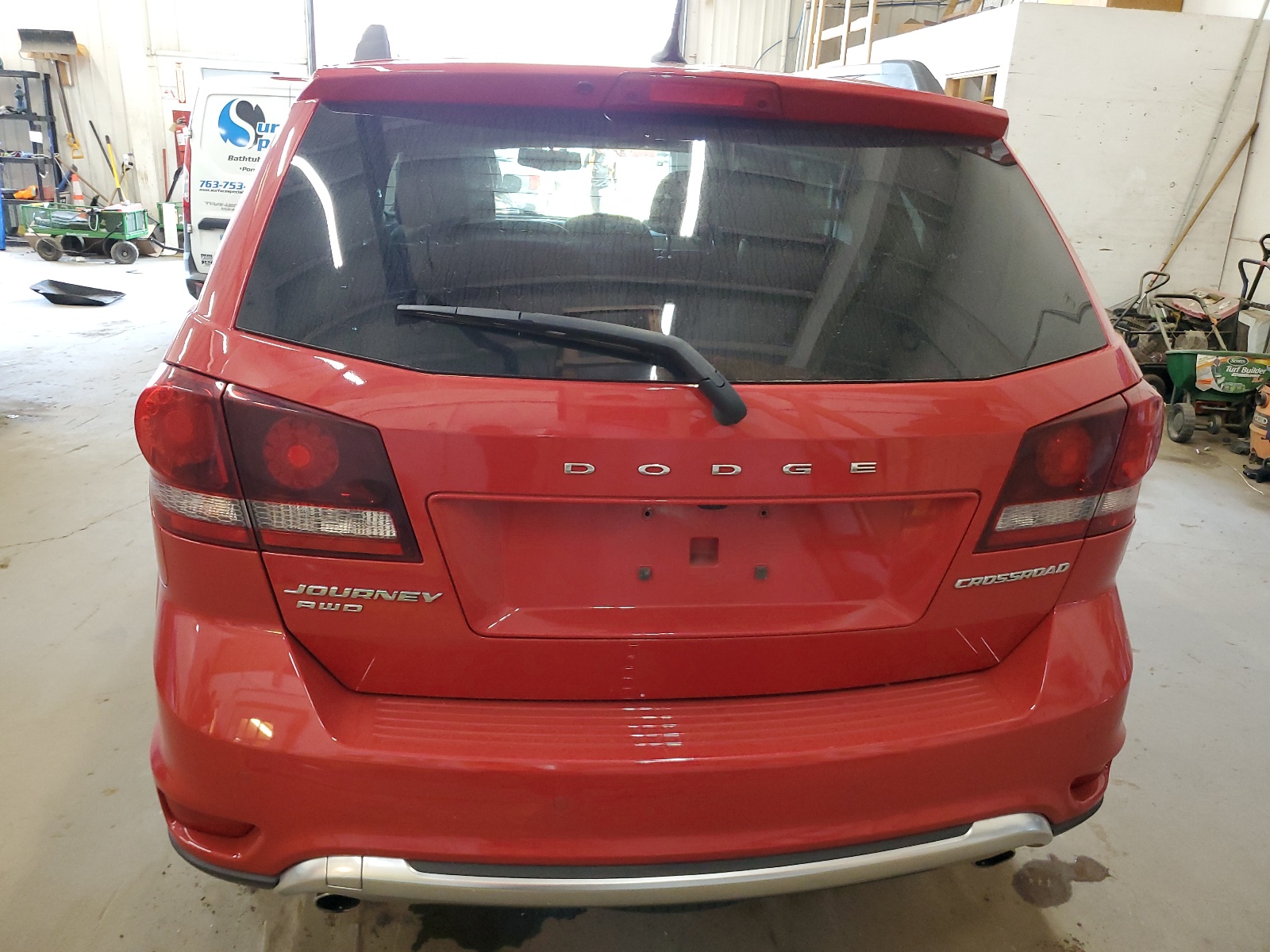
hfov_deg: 67.3
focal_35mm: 26
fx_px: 954
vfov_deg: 53.1
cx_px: 635
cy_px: 476
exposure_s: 1/60.2
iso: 252
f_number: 1.5
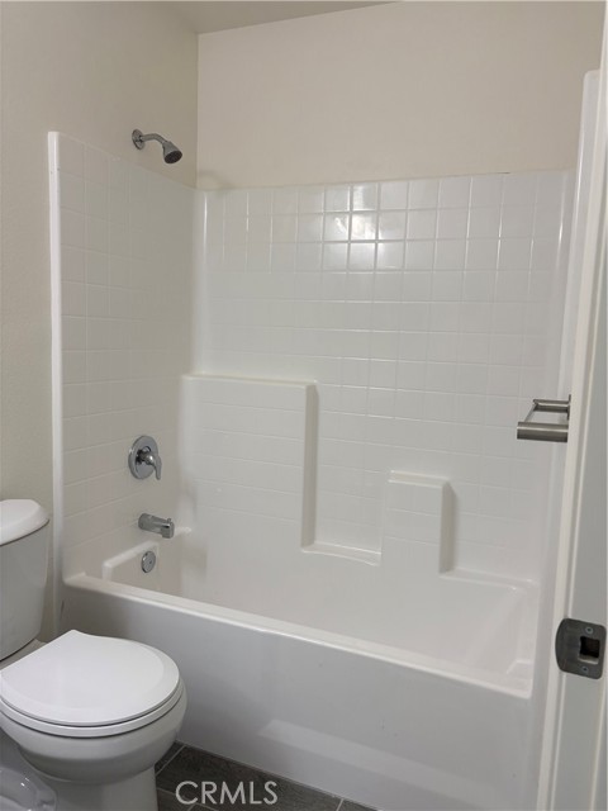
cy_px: 406
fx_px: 609
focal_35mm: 26
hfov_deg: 53.1
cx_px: 304
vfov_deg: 67.3
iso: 100
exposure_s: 1/120
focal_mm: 5.96
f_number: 1.6
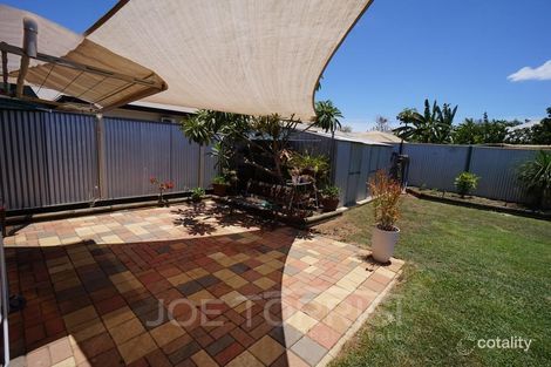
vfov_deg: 77.3
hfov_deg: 100.4
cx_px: 276
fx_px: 229
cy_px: 184
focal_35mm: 15
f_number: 14
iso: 100
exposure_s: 1/125
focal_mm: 10
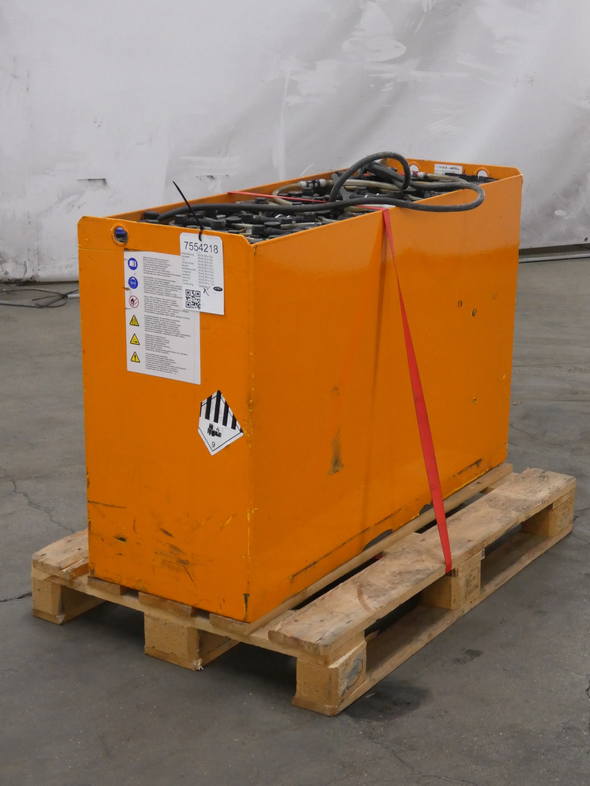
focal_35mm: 61
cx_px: 295
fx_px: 1386
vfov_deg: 31.7
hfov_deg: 24.0
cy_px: 393
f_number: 4.1
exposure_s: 1/80
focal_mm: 10.8
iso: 640
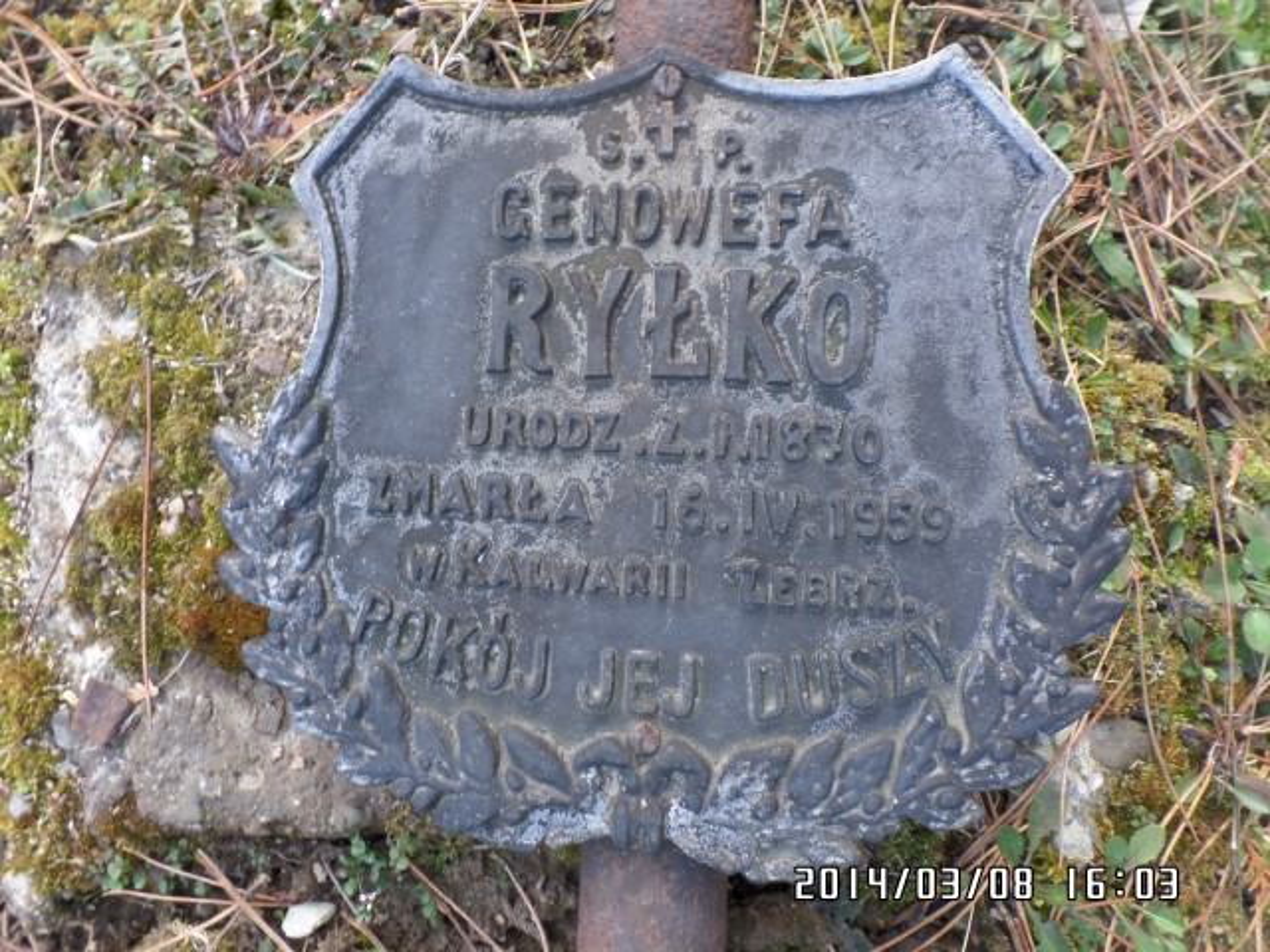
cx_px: 635
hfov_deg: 73.9
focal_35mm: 23
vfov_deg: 58.9
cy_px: 476
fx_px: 844
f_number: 3.5
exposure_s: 1/30
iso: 100
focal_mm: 4.1
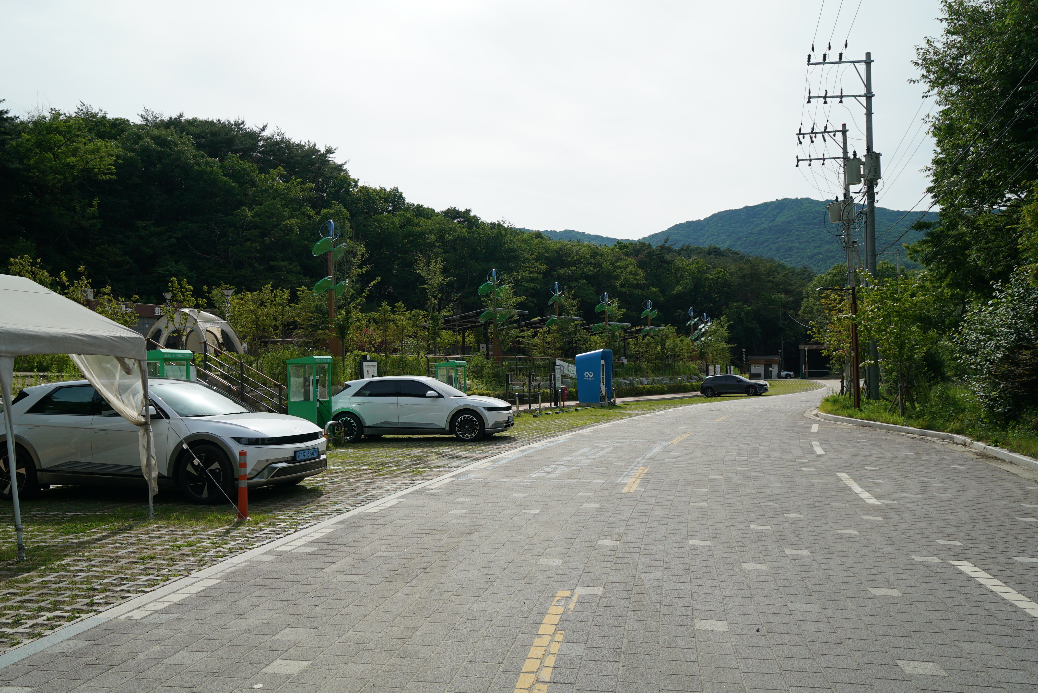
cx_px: 519
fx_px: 779
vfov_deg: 48.0
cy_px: 346
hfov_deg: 67.4
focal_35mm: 27
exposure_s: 1/640
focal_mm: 27
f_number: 9
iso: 200
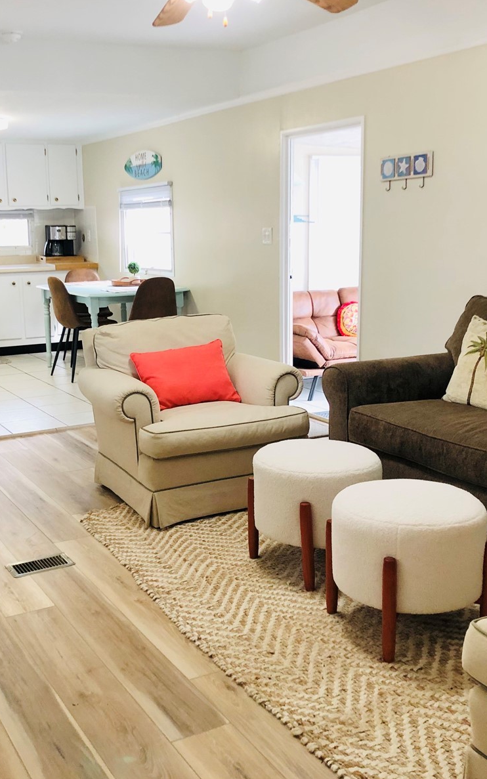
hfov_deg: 31.8
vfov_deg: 49.3
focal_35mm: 40
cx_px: 180
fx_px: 849
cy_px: 391
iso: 40
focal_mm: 3.99
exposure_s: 1/30
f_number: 1.8
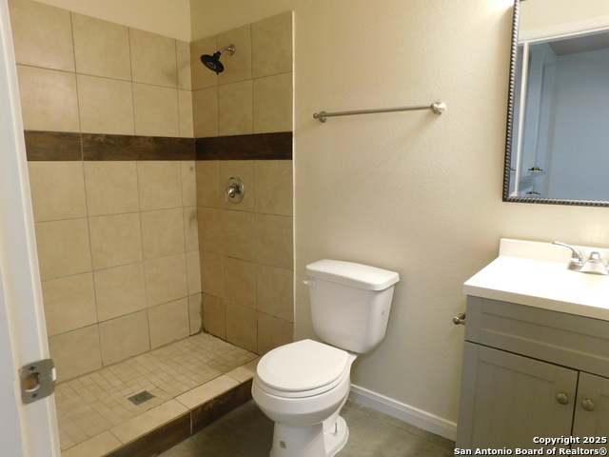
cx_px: 304
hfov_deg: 73.9
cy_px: 228
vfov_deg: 58.9
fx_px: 405
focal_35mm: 23
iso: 220
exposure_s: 1/30
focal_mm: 4
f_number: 3
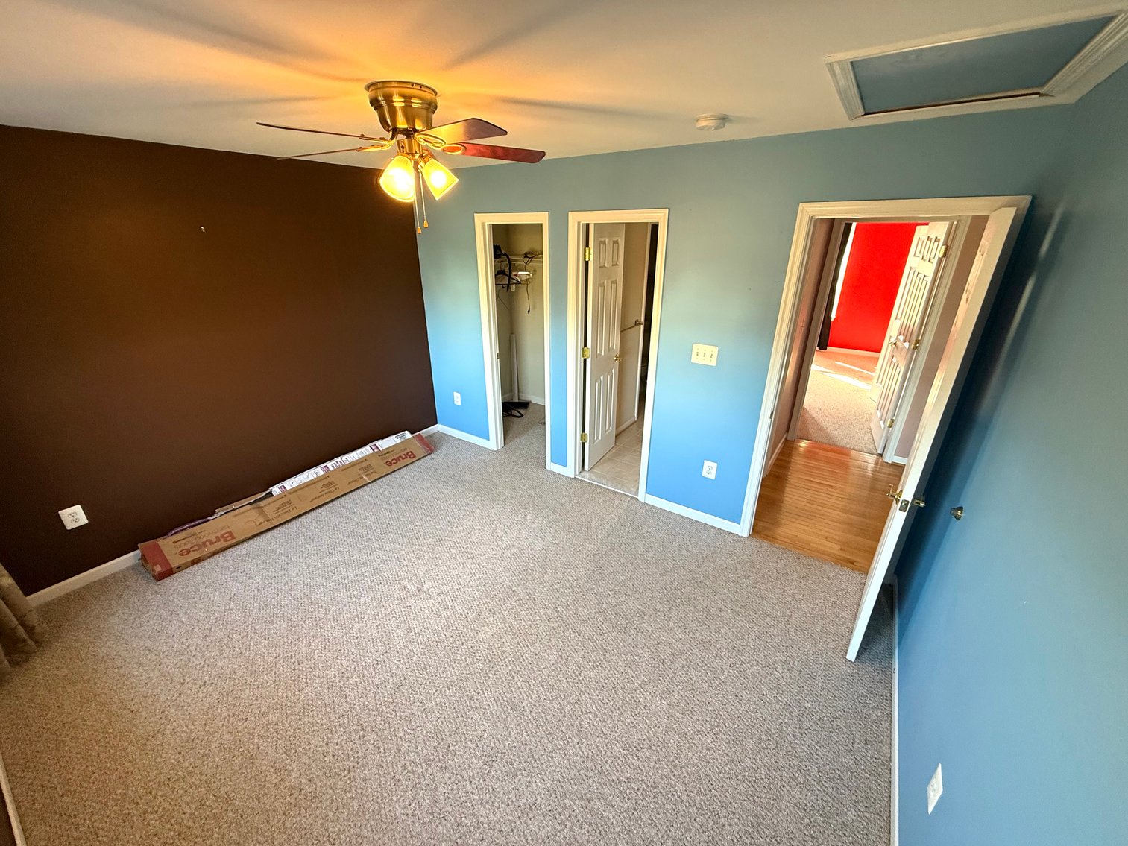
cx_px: 564
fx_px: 456
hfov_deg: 102.1
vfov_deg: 85.7
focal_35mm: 14
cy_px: 423
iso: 200
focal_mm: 2.22
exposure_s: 1/60
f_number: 2.2
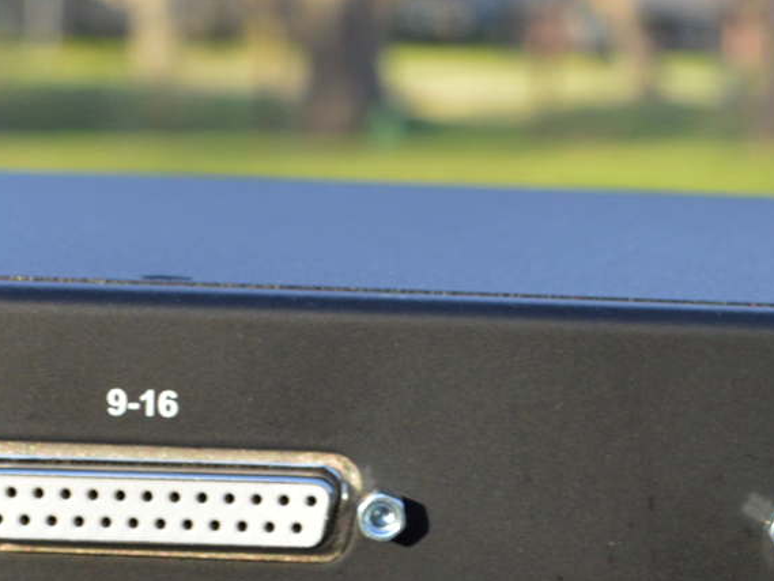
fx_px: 3568
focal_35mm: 160
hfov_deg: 12.3
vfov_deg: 9.2
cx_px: 101
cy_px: 735
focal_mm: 35
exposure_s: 1/80
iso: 400
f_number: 8
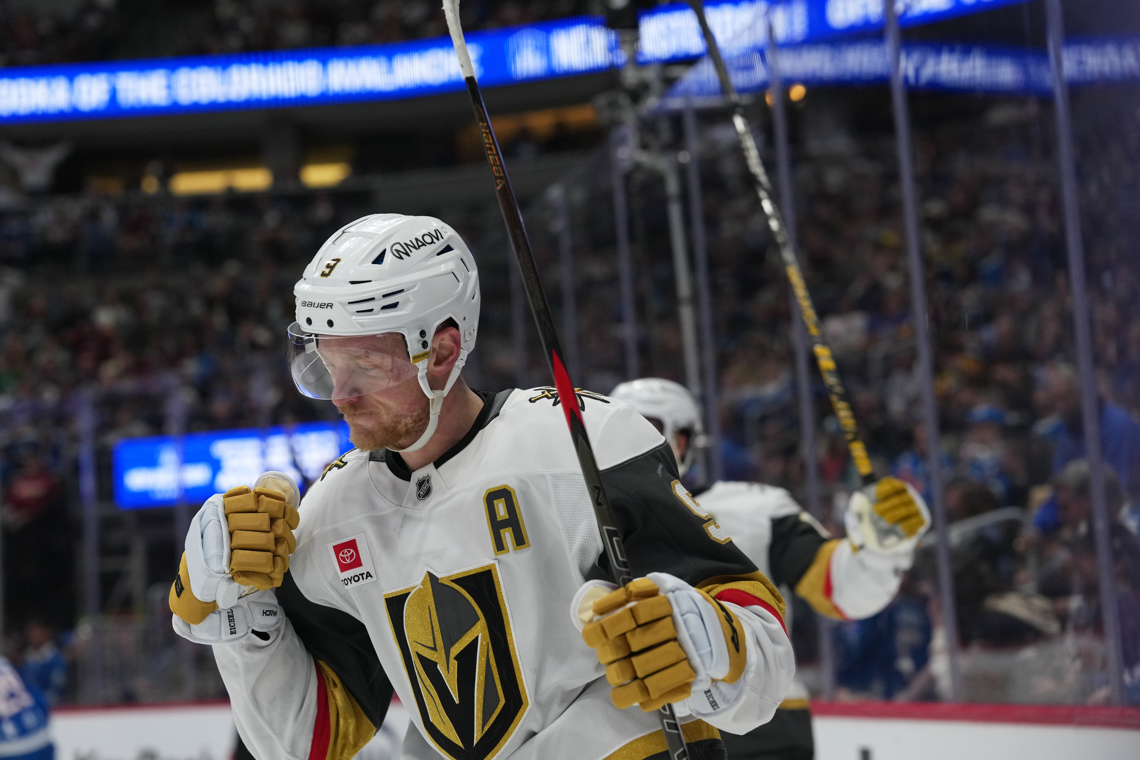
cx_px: 570
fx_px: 2691
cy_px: 380
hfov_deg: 23.9
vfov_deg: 16.1
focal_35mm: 85
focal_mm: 85
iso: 2500
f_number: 3.2
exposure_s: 1/2500
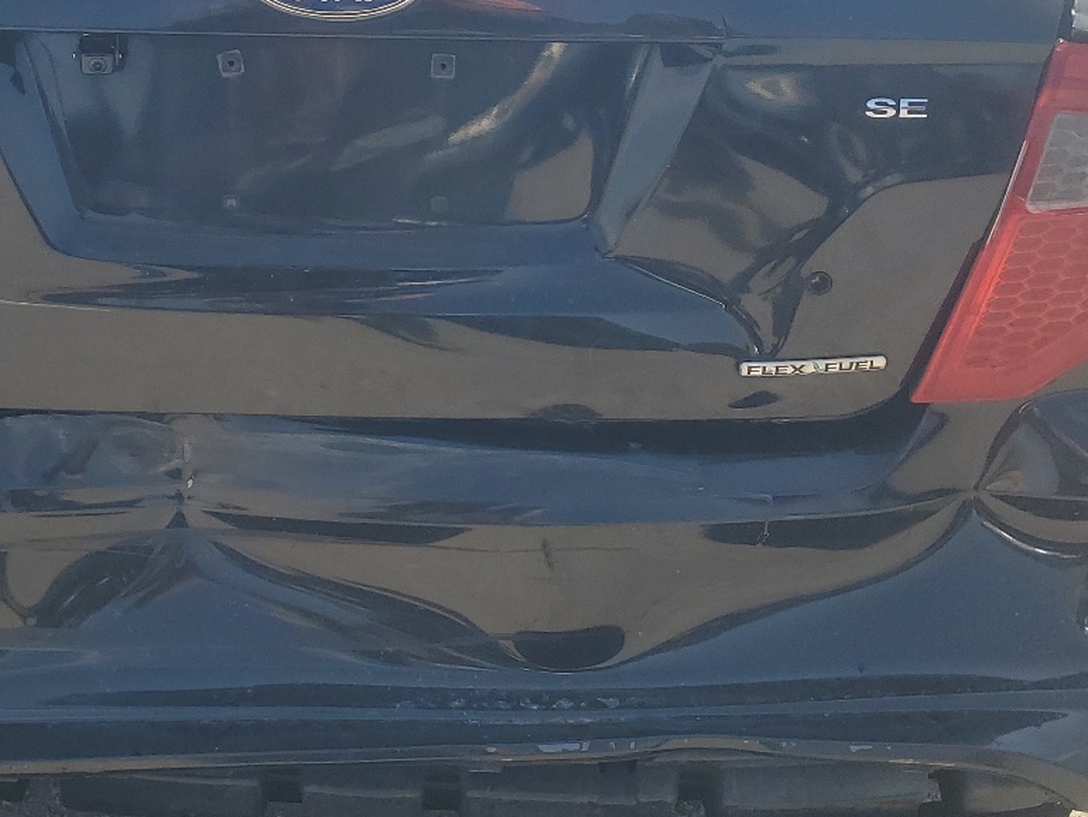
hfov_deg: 35.1
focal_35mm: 54
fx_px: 1698
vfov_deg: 26.9
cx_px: 352
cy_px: 286
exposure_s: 1/2000
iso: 50
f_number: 1.5
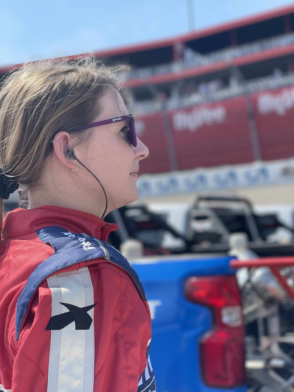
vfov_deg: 36.8
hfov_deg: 28.0
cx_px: 147
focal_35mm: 52
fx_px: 589
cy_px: 196
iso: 32
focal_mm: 6
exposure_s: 1/959
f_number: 2
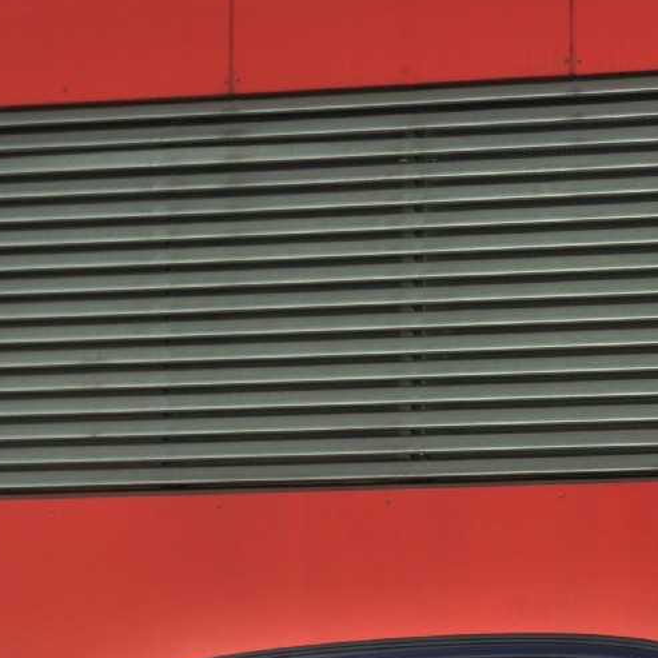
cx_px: 833
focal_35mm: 227
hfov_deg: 7.6
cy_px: 609
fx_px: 4890
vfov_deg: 7.7
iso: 200
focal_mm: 55
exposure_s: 1/400
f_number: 6.3
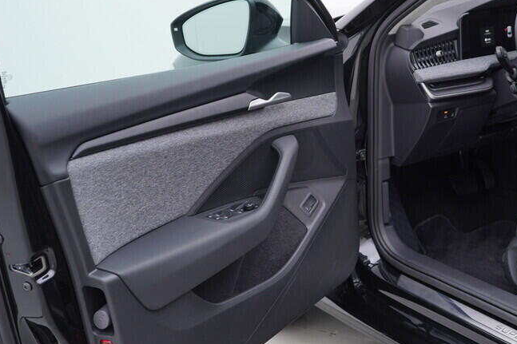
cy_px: 128
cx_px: 374
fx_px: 818
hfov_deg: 34.5
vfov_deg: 23.7
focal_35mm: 57
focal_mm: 24
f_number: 3.2
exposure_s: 1/50
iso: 125
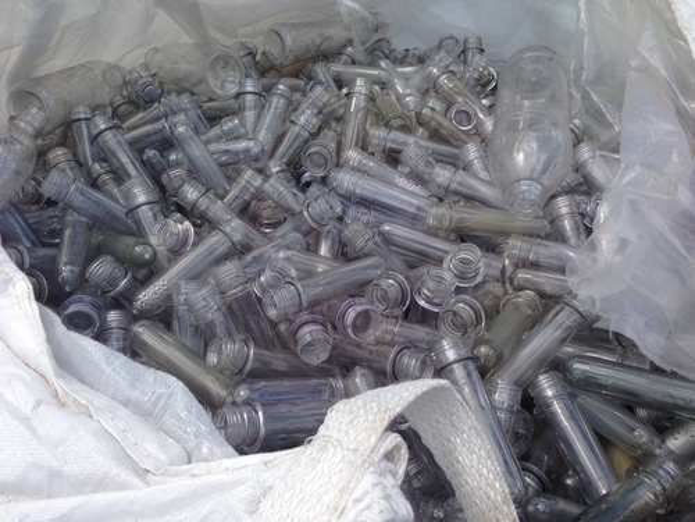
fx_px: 663
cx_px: 348
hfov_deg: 55.4
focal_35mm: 33
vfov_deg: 42.9
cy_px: 261
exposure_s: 1/1232
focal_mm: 4.13
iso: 50
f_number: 2.4
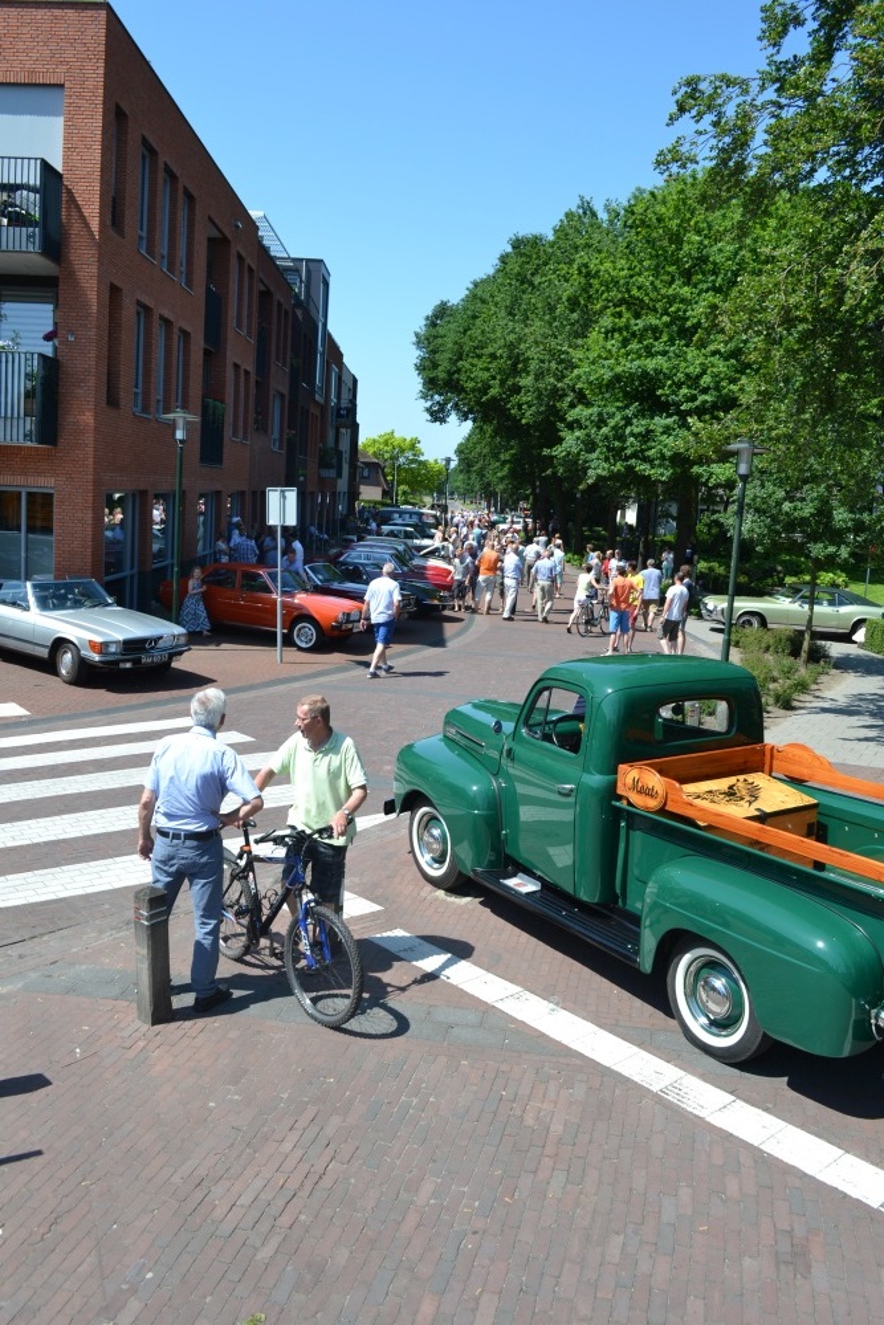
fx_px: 994
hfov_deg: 47.9
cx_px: 442
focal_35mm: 27
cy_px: 662
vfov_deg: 67.4
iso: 100
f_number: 7.1
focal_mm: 18
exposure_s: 1/200
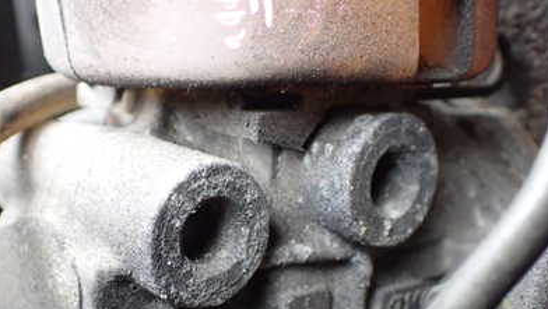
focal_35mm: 50
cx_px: 238
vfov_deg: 23.8
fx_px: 727
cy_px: 225
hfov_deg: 41.2
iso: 800
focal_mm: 5.4
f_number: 2.3
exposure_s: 1/50
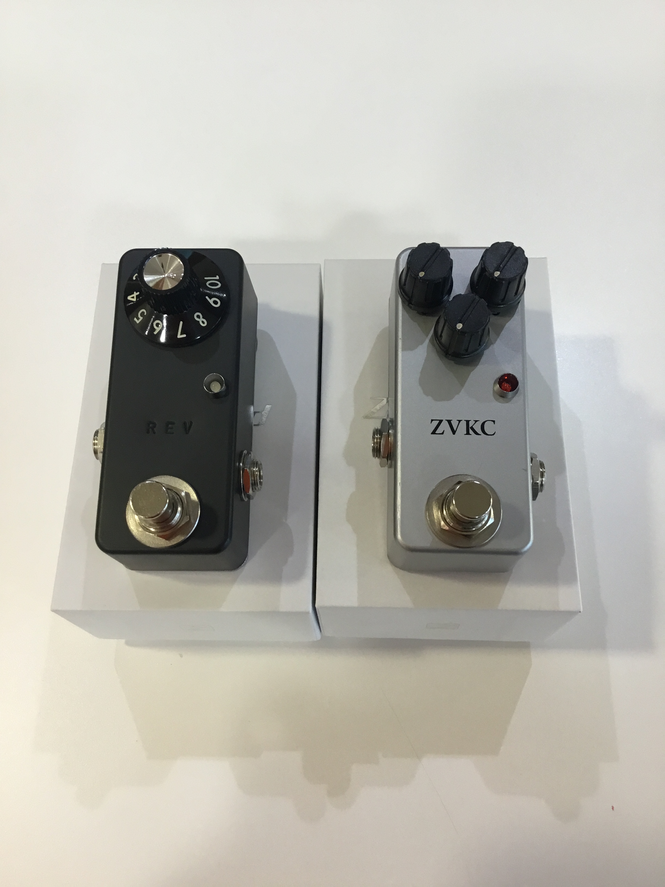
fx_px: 794
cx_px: 332
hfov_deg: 45.4
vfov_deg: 58.4
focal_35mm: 31
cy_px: 444
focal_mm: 3.3
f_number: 2.4
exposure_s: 1/33
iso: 50
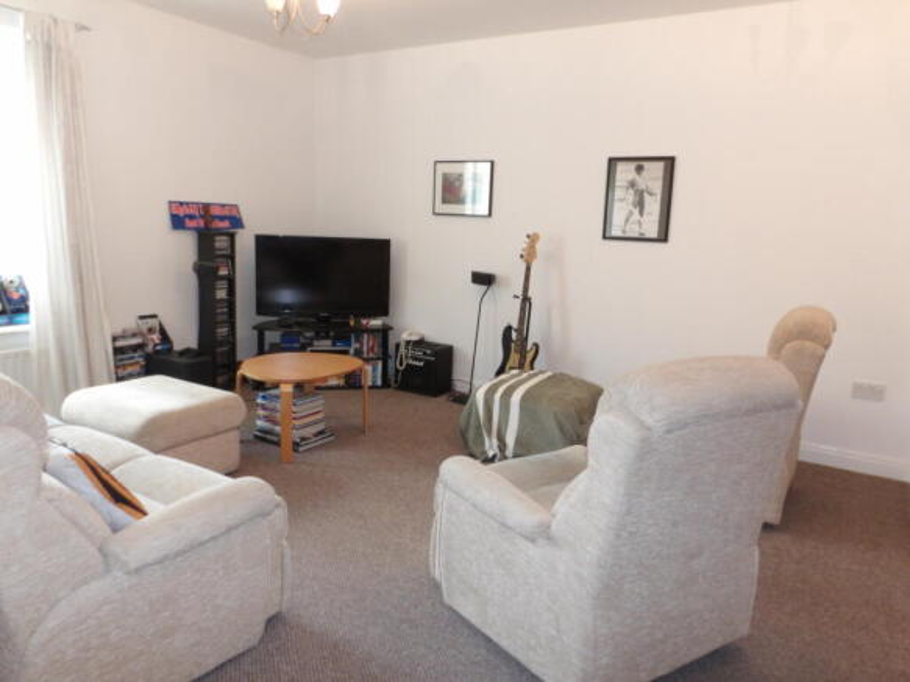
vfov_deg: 56.8
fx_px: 631
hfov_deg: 71.6
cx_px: 455
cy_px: 341
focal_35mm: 24
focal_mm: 4.3
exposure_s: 1/15
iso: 225
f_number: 4.1
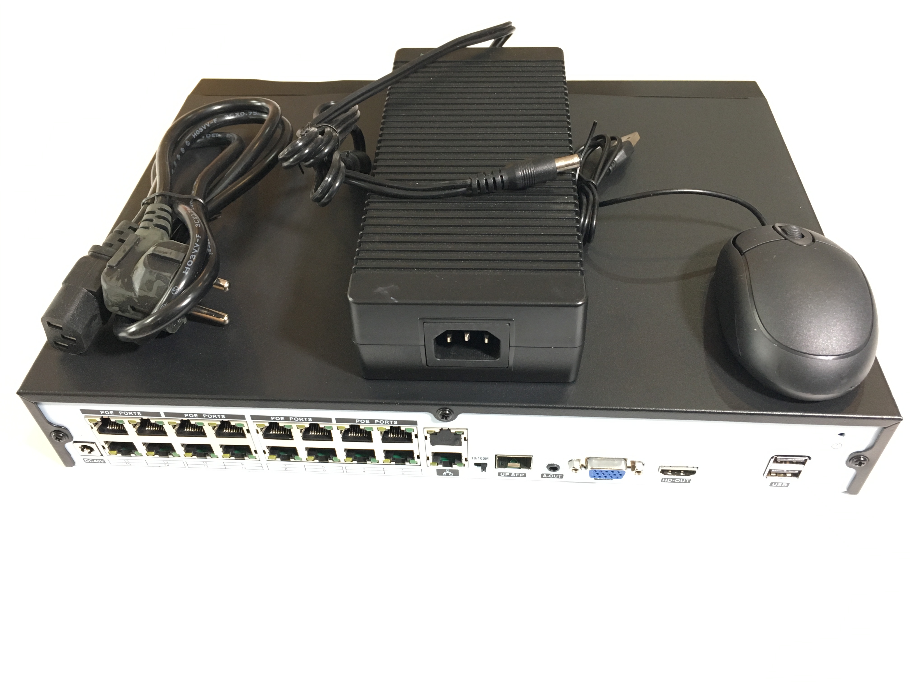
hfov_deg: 61.7
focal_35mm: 29
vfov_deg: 48.2
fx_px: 762
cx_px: 455
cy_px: 341
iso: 160
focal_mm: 4.15
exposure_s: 1/33
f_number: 2.2
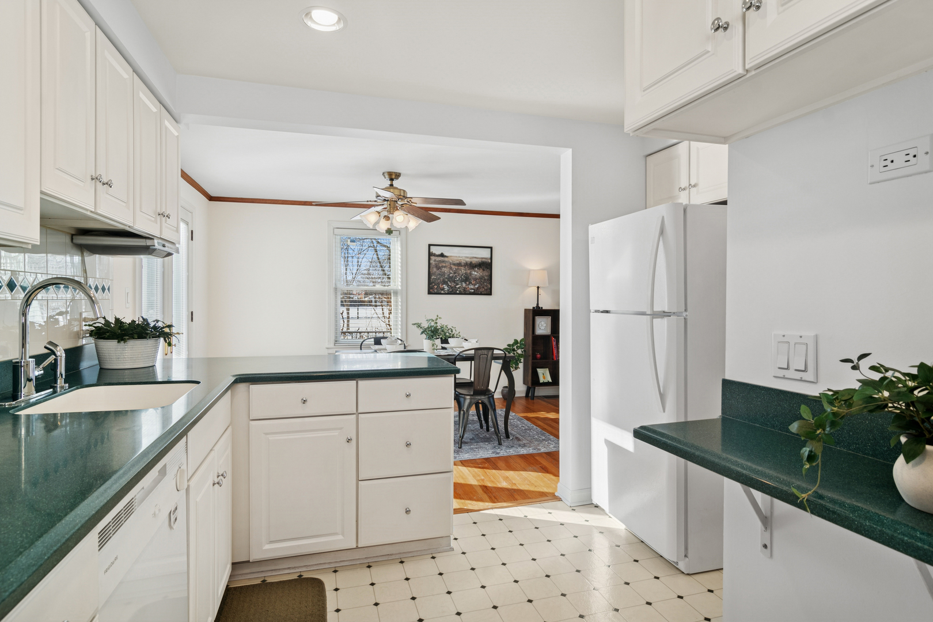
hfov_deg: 90.0
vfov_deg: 67.4
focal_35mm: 18
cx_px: 466
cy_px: 311
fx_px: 466
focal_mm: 12
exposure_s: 1/15
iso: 200
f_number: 8
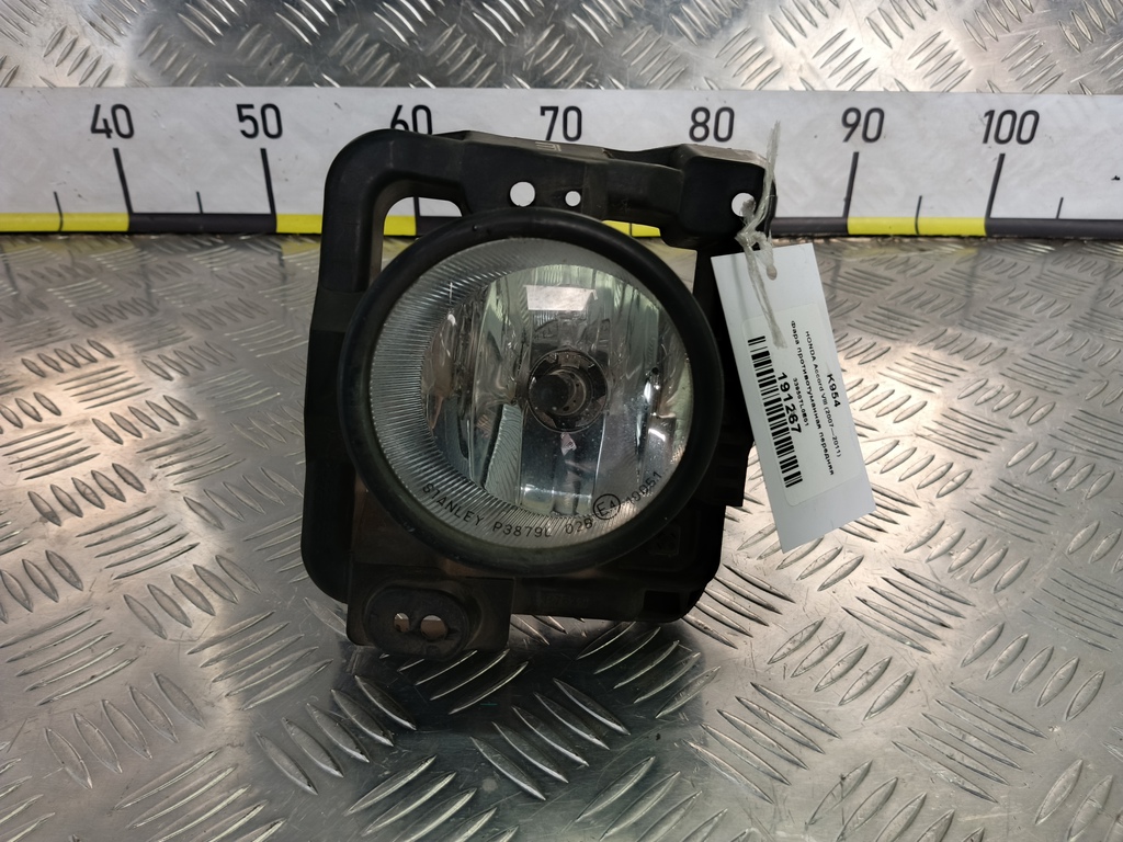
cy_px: 421
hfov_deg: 65.3
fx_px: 876
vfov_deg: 51.4
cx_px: 562
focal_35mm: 27
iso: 83
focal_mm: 4.11
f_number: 1.6
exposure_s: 1/50
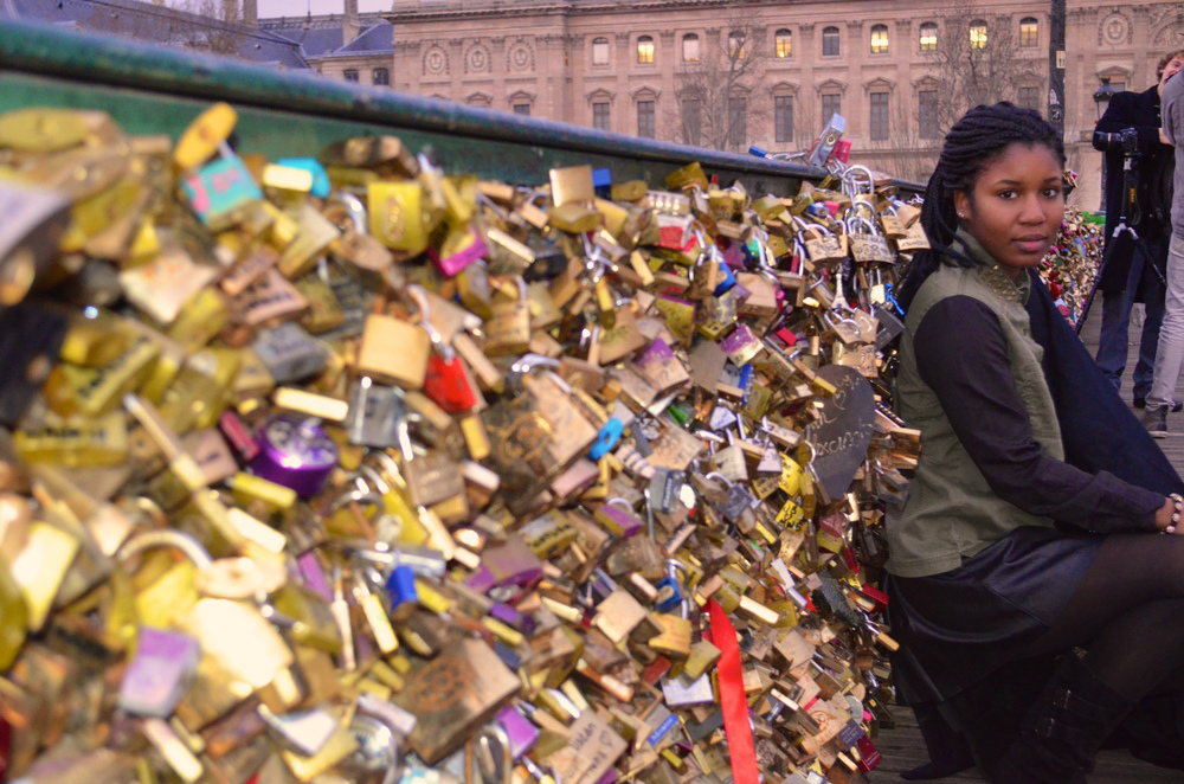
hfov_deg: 37.9
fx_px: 1723
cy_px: 392
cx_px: 592
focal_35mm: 52
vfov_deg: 25.6
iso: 3200
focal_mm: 35
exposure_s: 1/60
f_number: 5
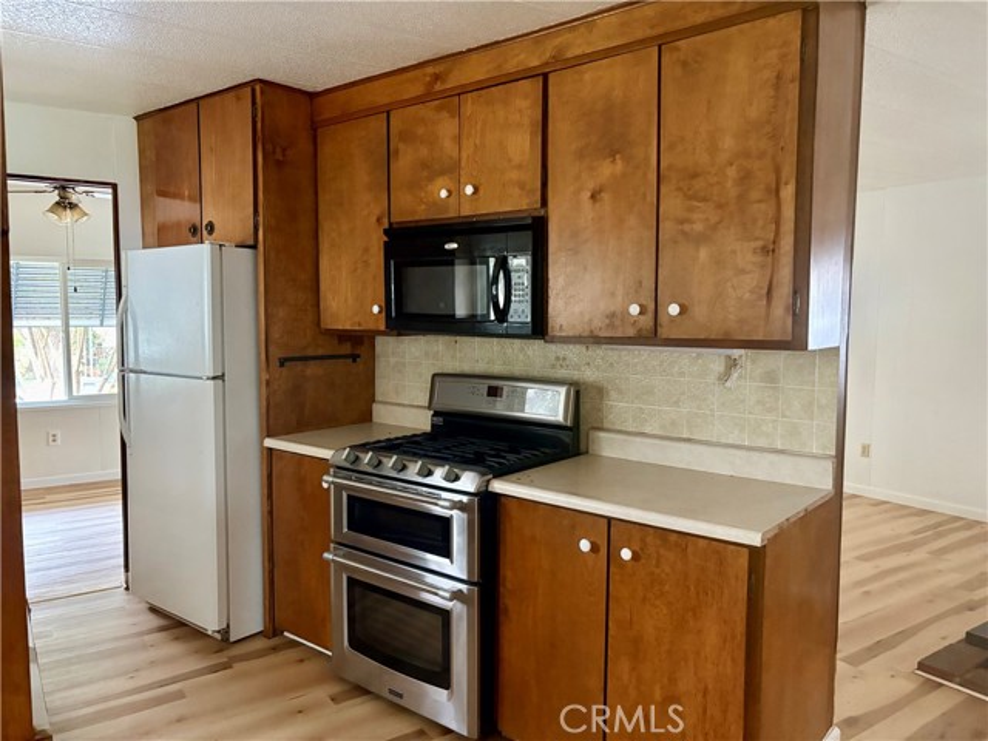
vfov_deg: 53.1
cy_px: 370
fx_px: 742
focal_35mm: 26
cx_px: 494
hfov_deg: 67.3
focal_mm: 5.96
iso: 640
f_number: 1.6
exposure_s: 1/33
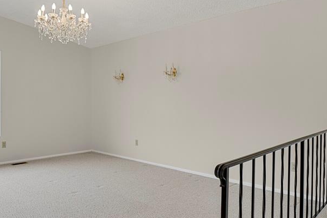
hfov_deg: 63.3
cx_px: 138
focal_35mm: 29
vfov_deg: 44.9
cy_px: 104
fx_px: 263
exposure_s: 1/20
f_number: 8
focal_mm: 17
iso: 4000
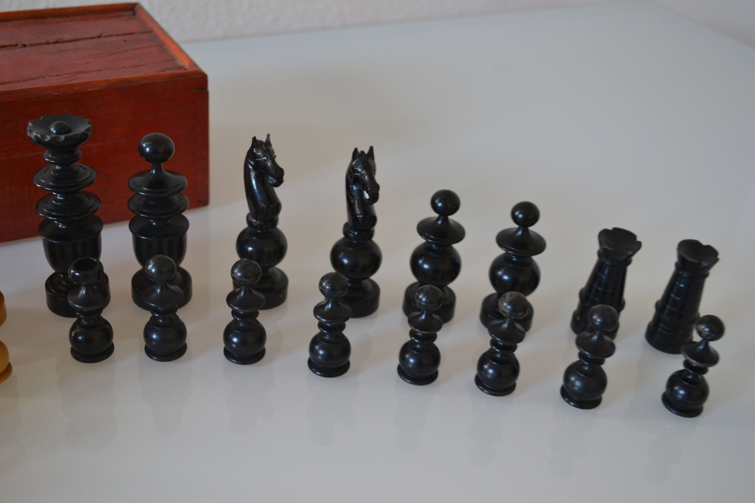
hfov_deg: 45.0
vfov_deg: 30.8
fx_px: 912
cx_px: 378
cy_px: 252
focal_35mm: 44
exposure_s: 1/25
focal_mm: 29
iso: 400
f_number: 4.5
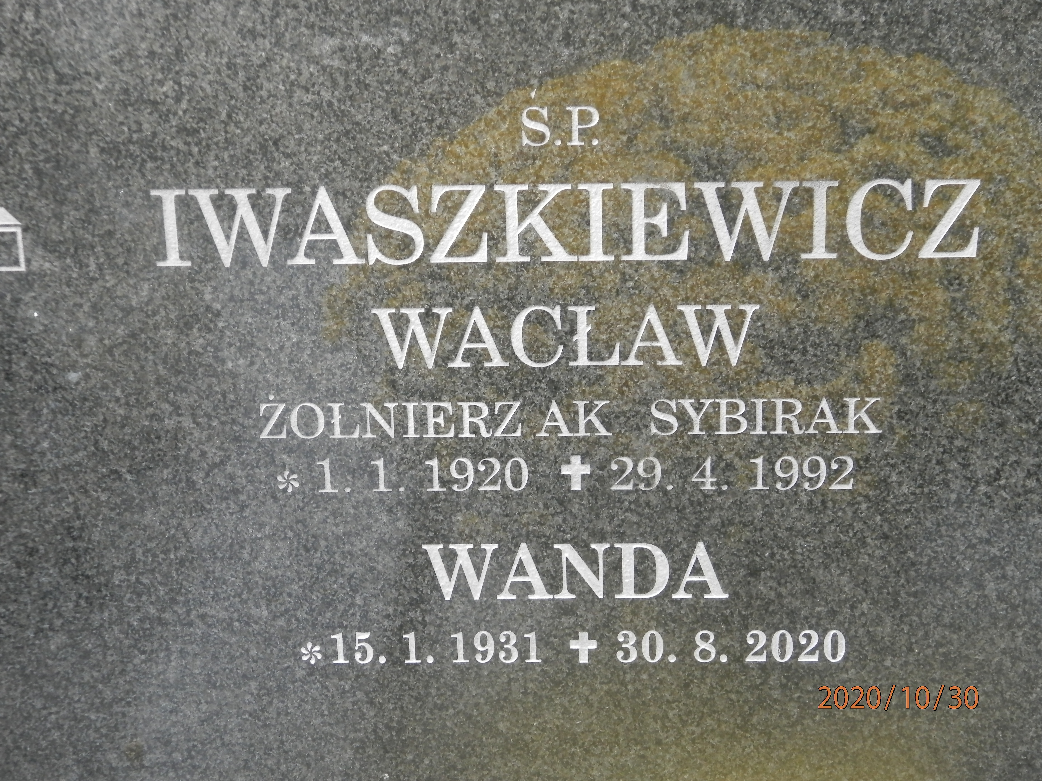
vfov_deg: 18.0
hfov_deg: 23.8
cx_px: 521
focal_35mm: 82
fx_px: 2468
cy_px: 390
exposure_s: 1/100
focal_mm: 14.6
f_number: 4.2
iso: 200
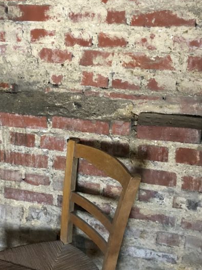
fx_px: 428
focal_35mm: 55
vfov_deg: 34.8
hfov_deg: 26.2
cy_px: 110
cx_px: 49
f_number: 1.8
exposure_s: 1/9
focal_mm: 4
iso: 100
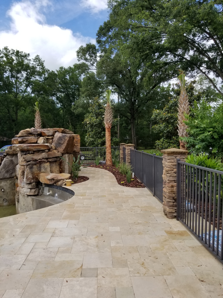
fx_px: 223
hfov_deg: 53.1
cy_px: 149
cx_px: 112
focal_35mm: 26
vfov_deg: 67.3
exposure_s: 1/2216
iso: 50
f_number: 1.7
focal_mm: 4.3
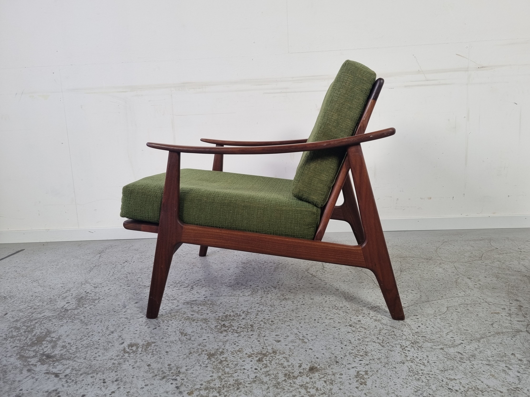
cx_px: 265
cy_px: 198
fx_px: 398
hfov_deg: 67.3
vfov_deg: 53.1
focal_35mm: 26
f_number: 1.8
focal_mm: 5.4
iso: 50
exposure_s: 1/104
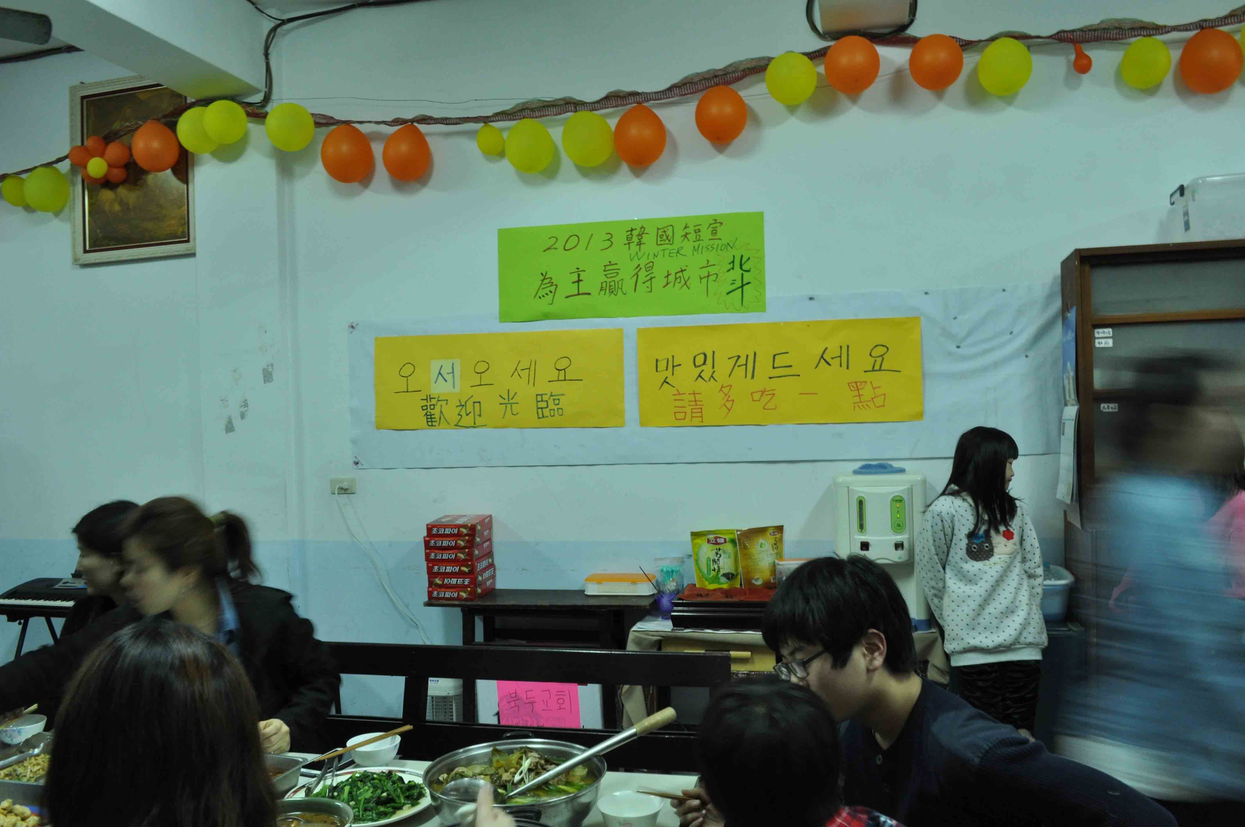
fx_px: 933
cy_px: 414
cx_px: 622
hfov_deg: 67.4
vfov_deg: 47.8
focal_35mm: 27
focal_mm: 18
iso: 800
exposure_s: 1/6
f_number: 13
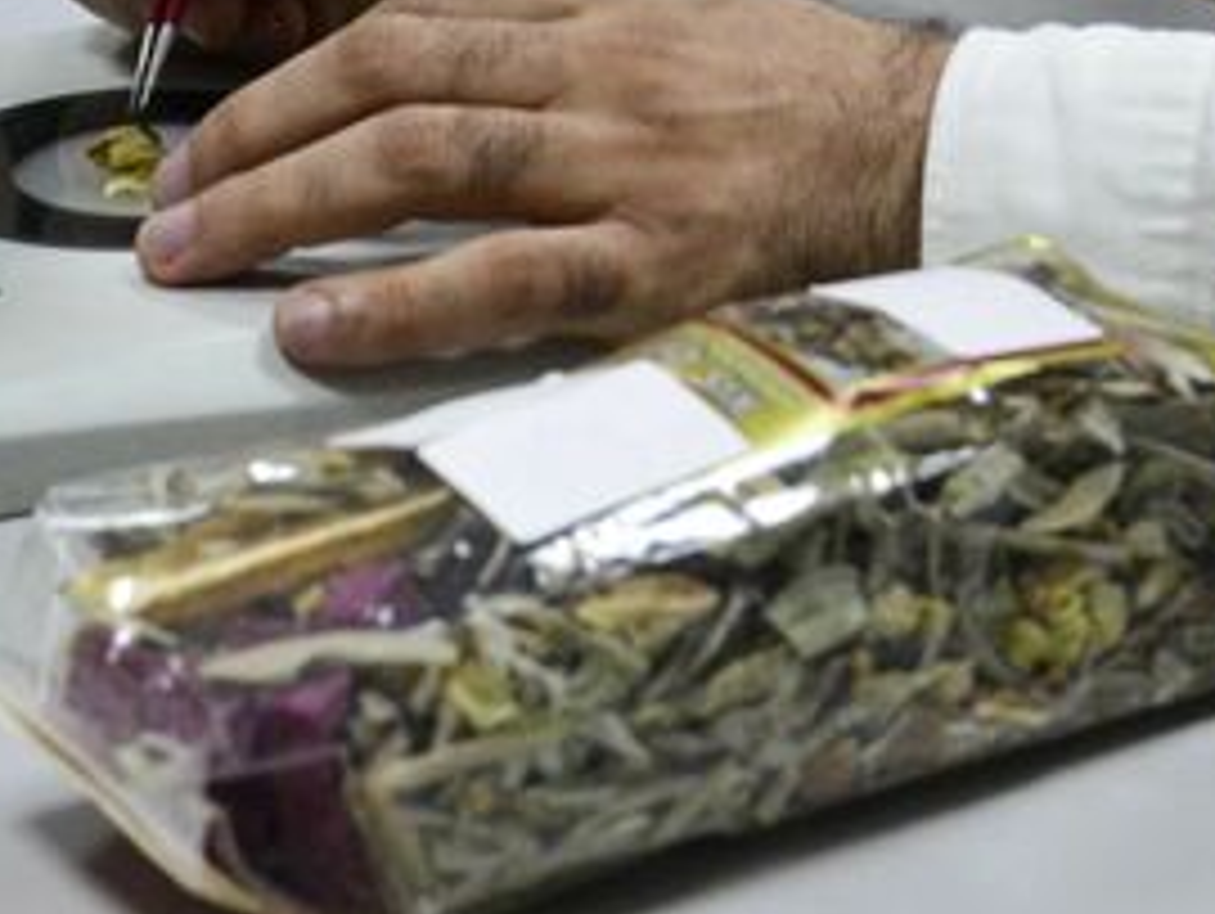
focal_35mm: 150
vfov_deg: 9.3
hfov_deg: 13.1
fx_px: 5270
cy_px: -955
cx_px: 706
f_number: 5
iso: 800
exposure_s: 1/100
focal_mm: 22
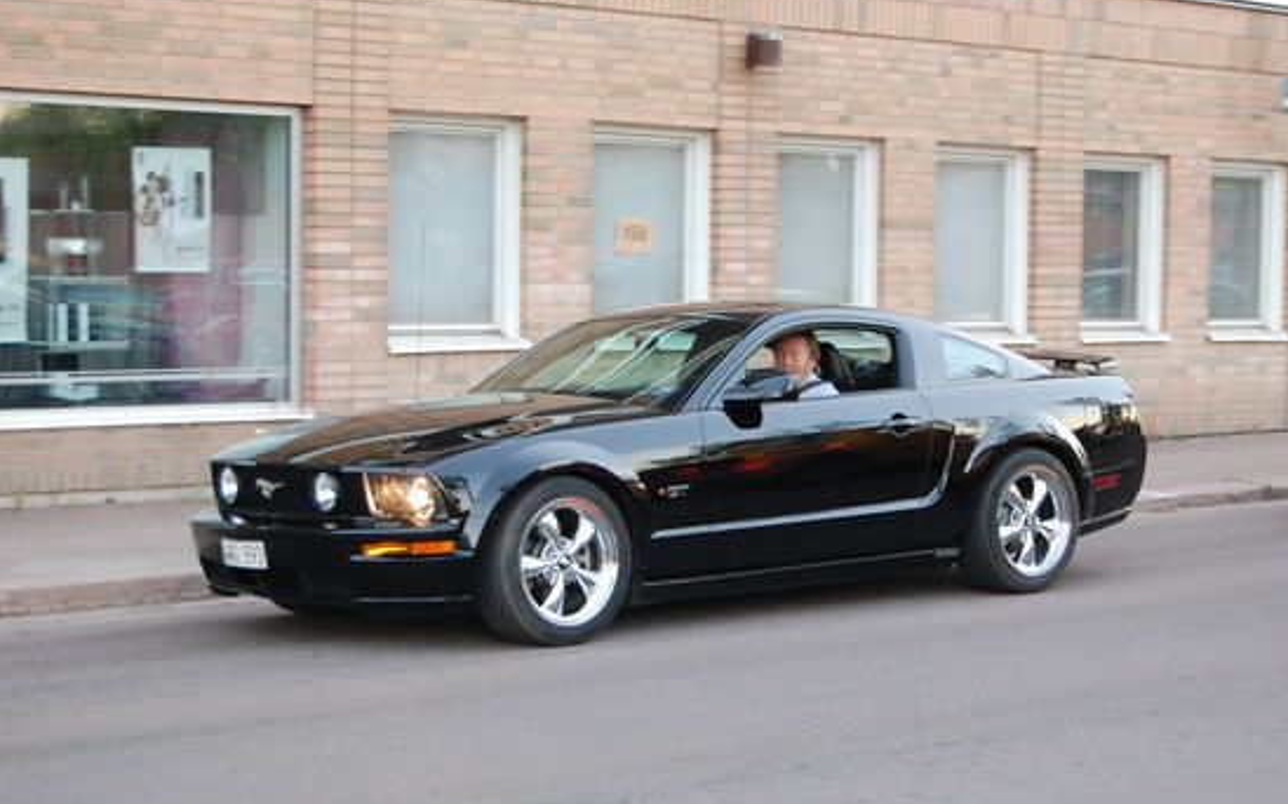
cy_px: 428
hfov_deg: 27.5
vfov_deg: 17.4
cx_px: 707
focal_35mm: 75
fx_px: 2632
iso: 800
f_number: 5.6
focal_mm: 42
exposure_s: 1/30
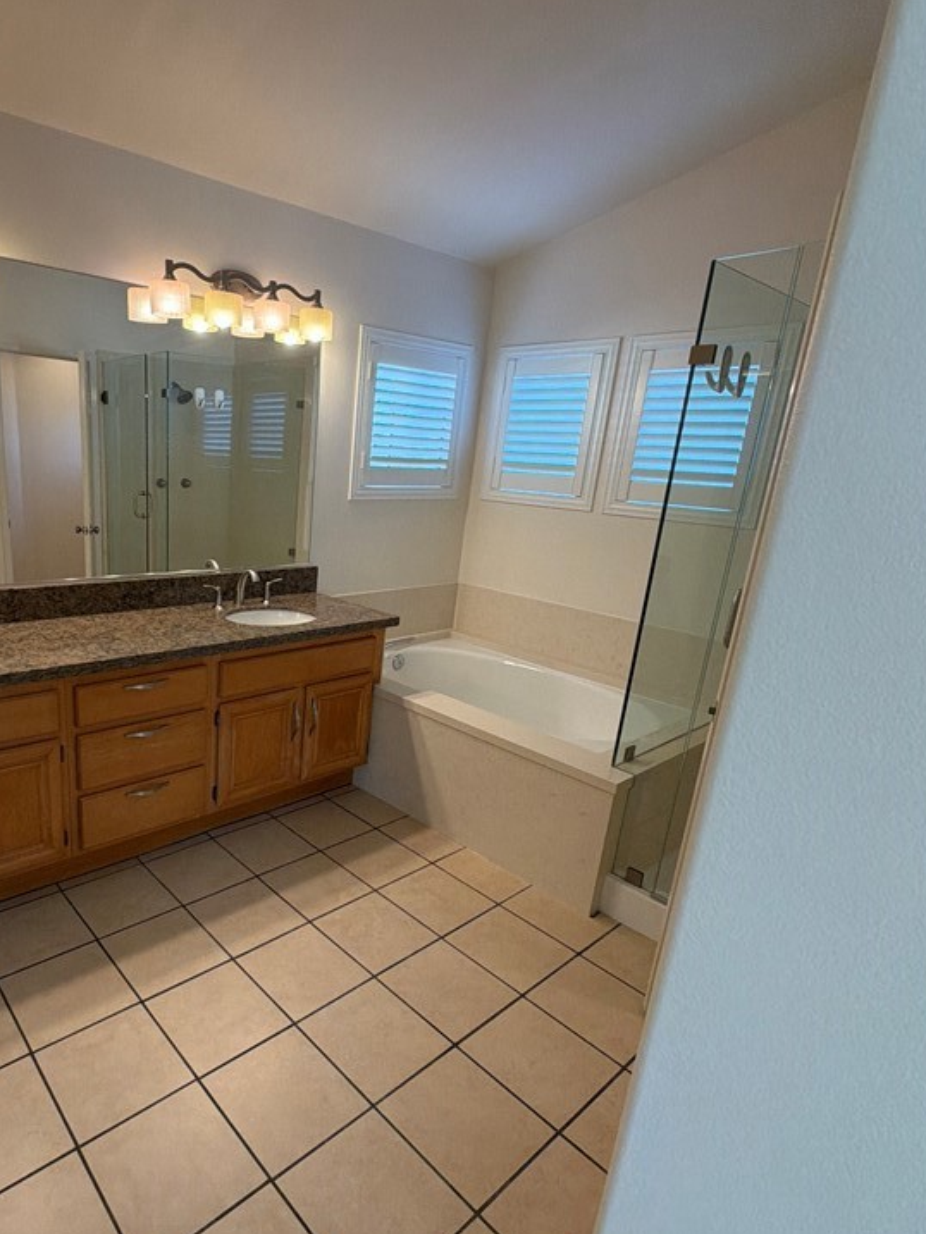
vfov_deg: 81.7
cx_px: 289
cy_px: 652
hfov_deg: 63.8
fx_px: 713
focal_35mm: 20
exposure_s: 1/120
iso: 160
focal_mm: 2.22
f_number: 2.2
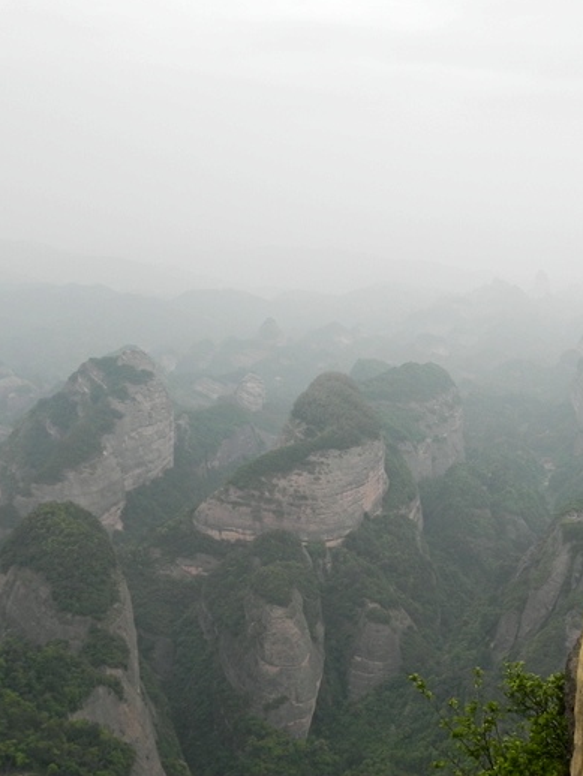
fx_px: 1122
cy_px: 384
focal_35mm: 50
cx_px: 475
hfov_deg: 28.4
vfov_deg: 38.2
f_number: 4.5
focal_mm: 6.6
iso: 160
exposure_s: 1/135
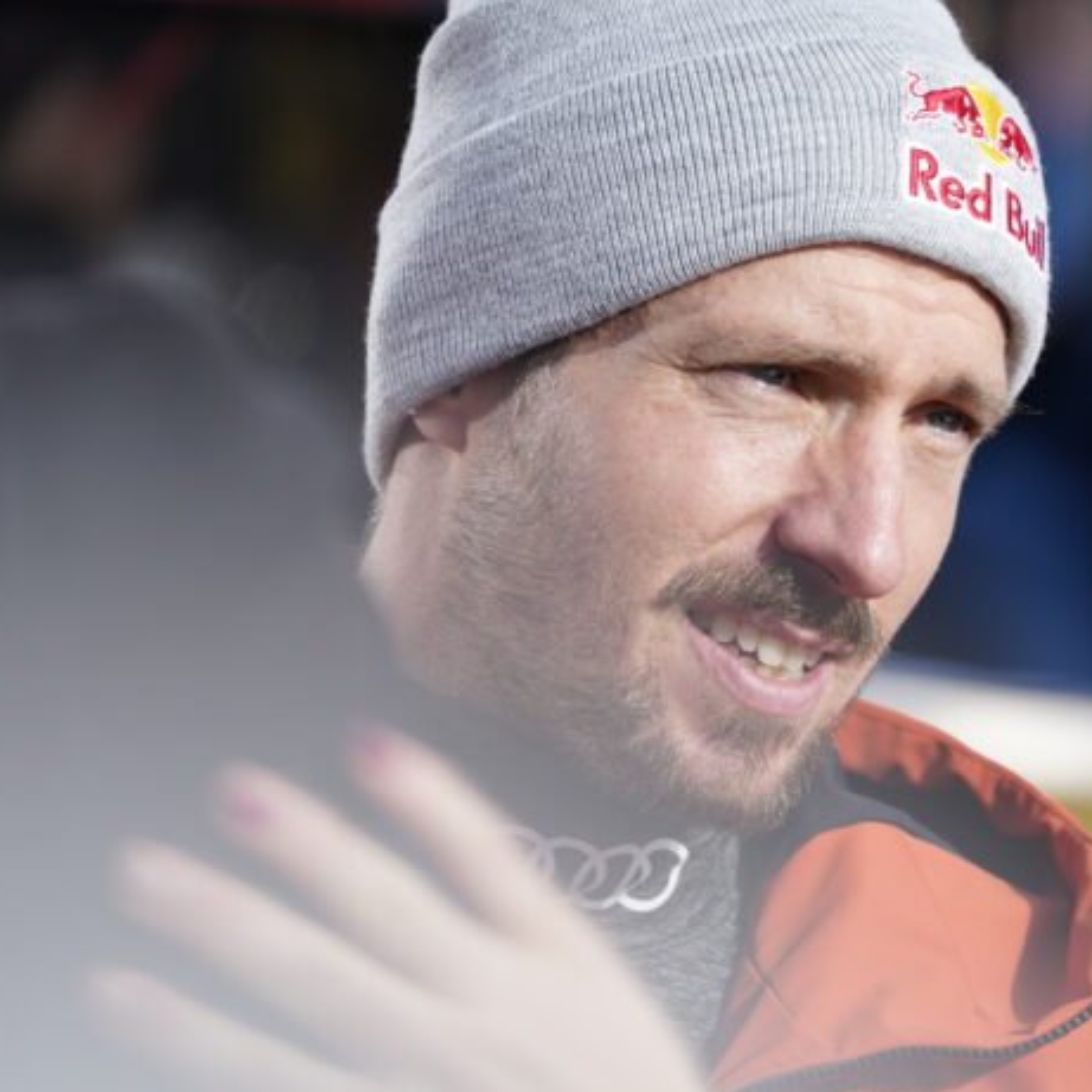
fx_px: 22878
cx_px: 810
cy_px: 547
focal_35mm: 641
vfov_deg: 2.7
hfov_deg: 2.7
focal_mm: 500
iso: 800
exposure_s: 1/1600
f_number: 6.3
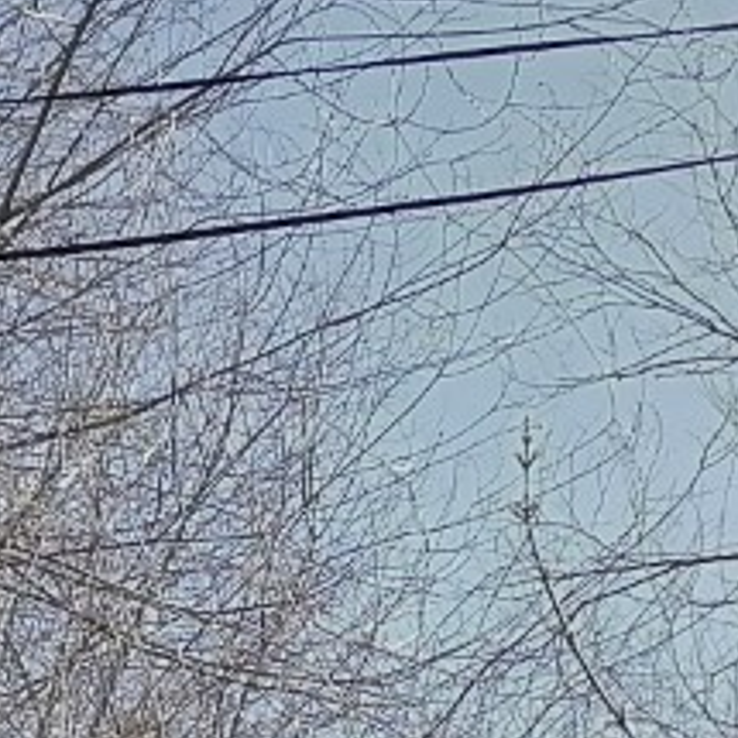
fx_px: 3570
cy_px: 1579
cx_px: -757
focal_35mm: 148
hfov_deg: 10.8
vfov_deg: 10.6
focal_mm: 5.3
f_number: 1.8
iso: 50
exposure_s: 1/500
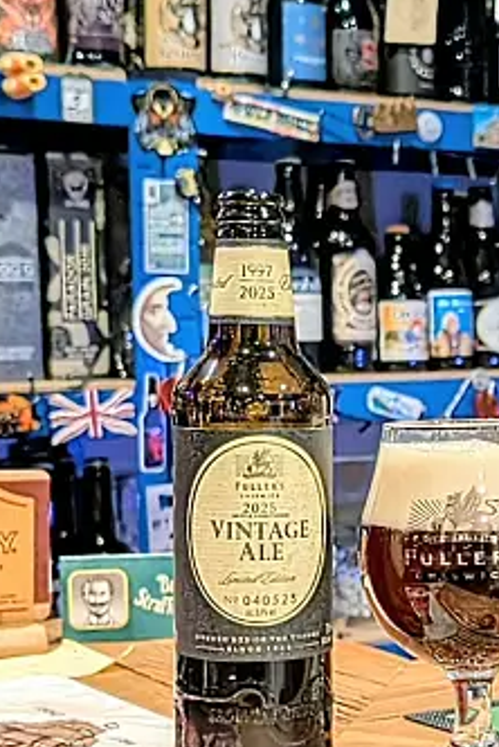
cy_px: 493
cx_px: 473
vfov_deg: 26.2
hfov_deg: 17.4
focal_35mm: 77
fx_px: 1598
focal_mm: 6.9
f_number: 1.68
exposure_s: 1/47.3
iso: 35
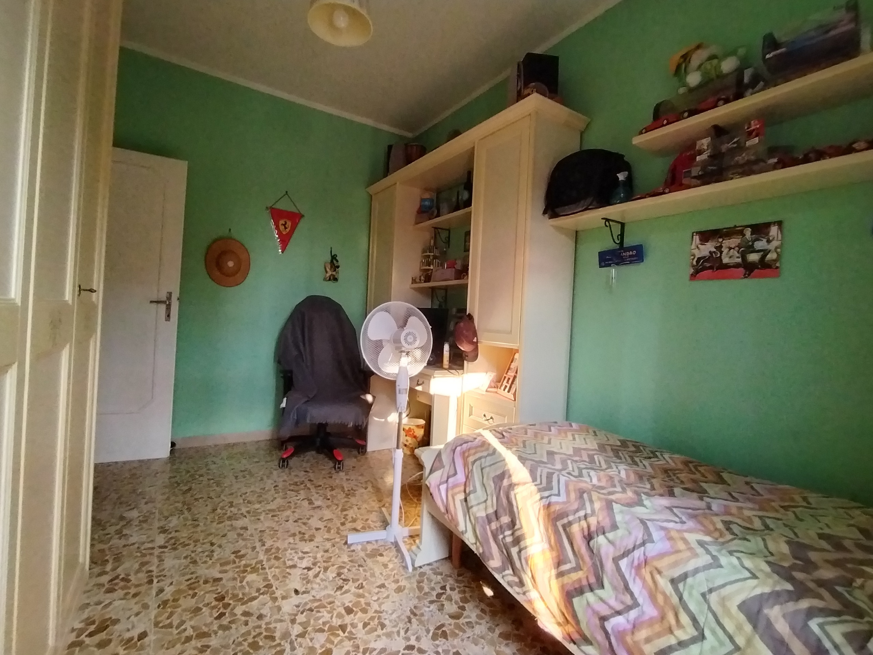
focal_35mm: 17
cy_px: 328
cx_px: 436
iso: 300
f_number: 2.2
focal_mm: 1.42
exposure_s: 1/33.3
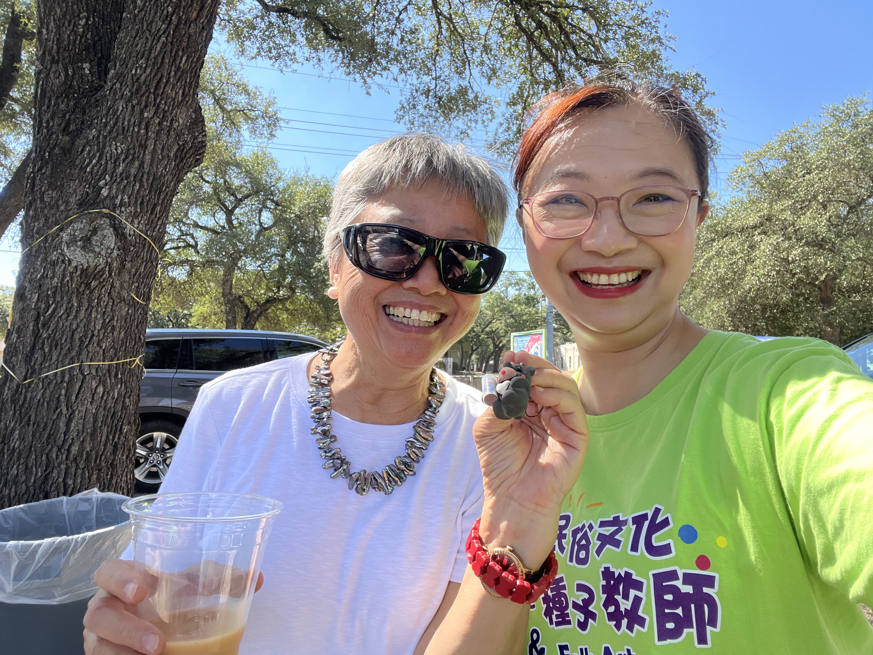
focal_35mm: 23
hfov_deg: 73.9
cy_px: 328
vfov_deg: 58.9
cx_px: 436
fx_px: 580
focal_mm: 2.71
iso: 32
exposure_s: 1/172
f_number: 2.2
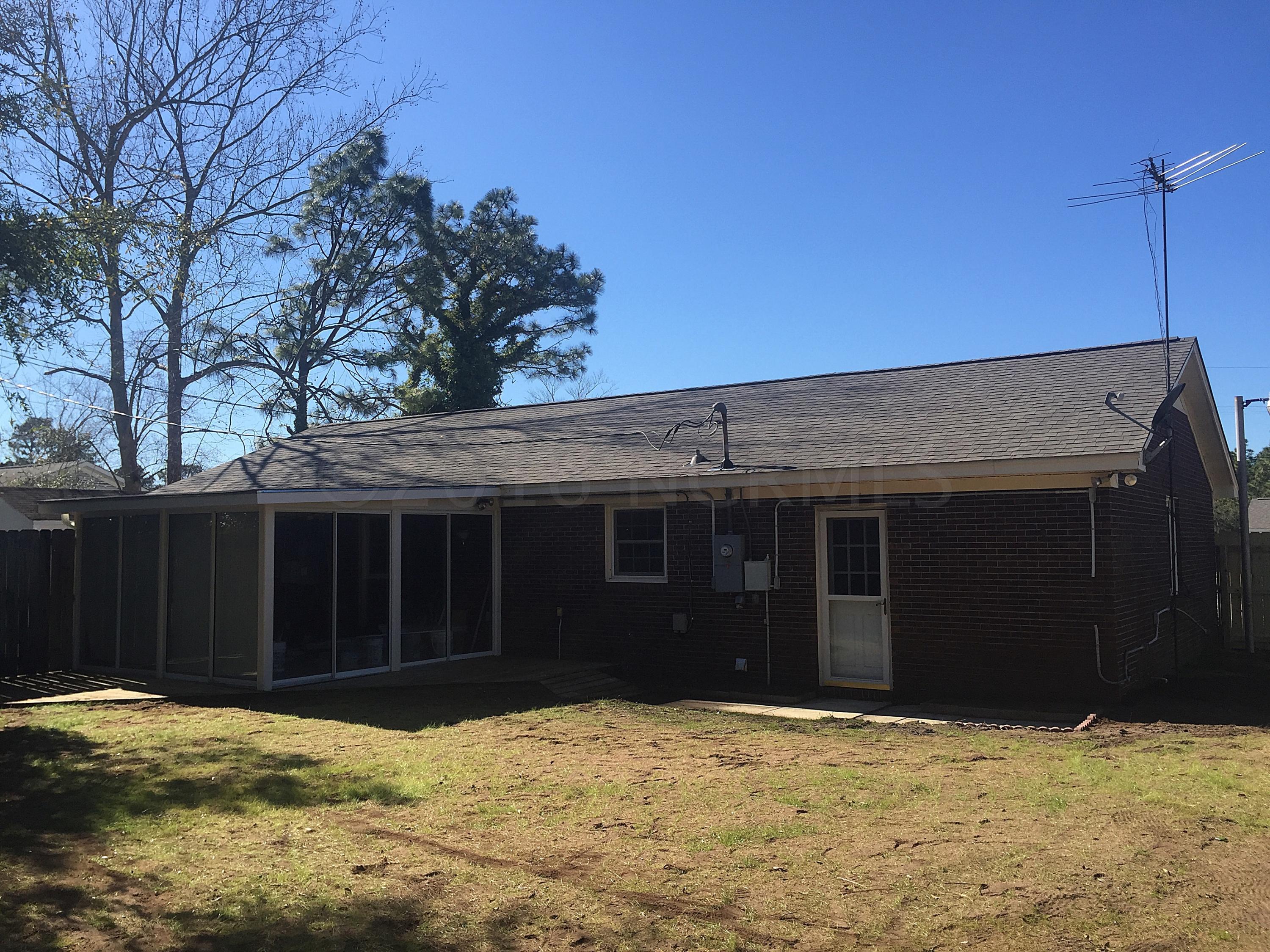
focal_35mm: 29
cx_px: 635
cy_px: 476
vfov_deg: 48.2
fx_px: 1064
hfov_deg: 61.7
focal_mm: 4.15
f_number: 2.2
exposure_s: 1/1412
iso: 32
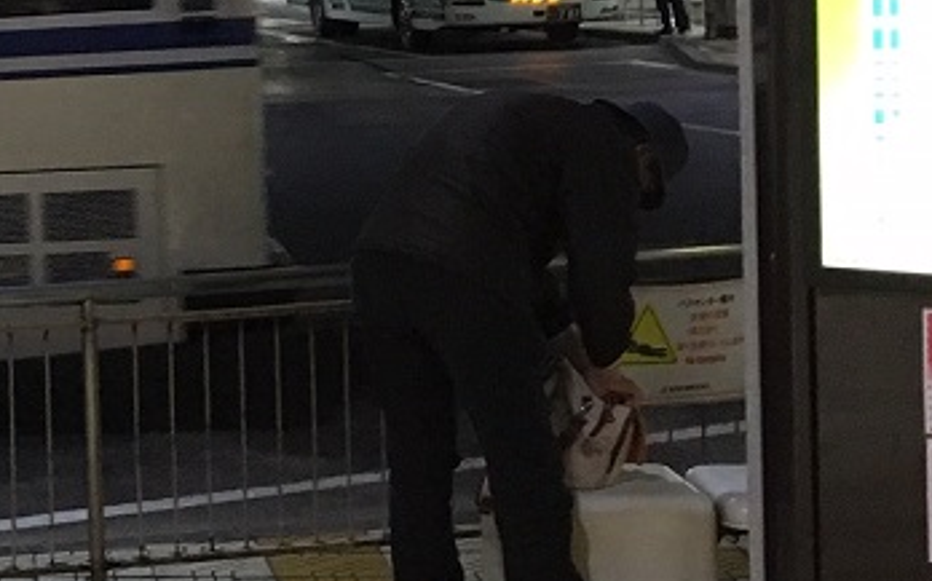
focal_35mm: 107
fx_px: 2716
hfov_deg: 17.7
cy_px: 123
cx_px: -420
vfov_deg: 12.2
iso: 200
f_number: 2.2
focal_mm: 4.15
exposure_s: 1/30
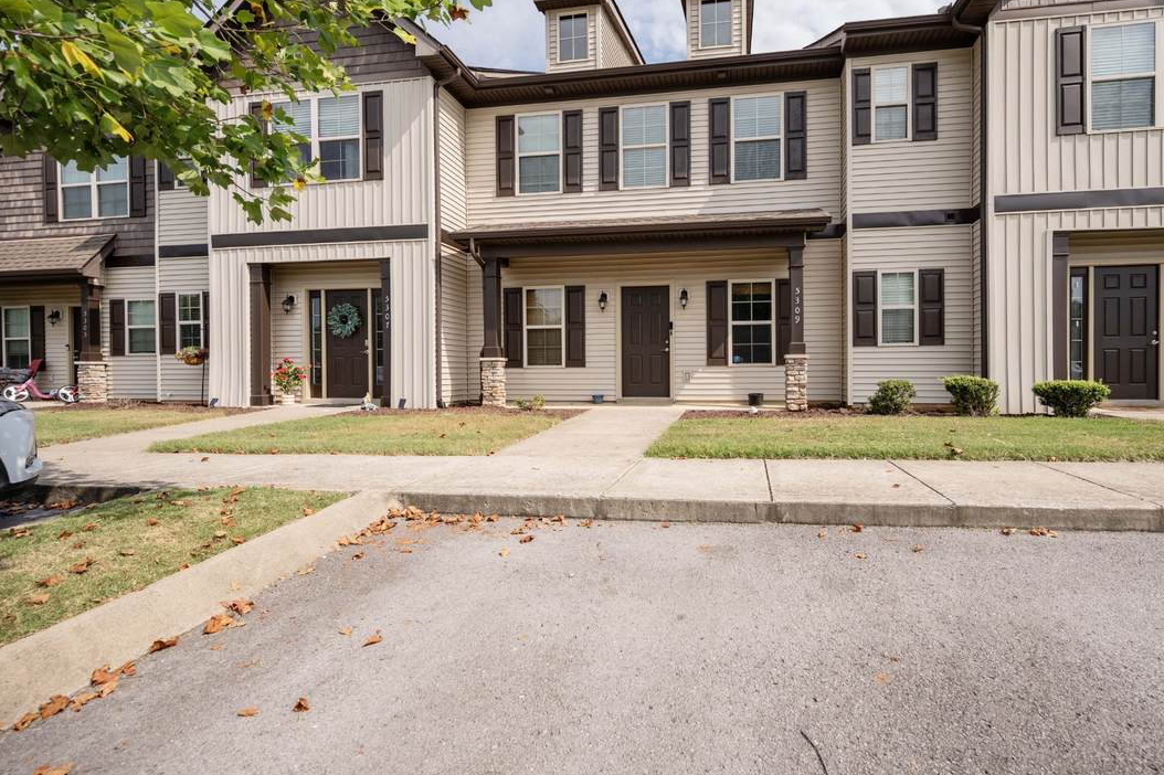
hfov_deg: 92.9
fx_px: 549
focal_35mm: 17
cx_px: 652
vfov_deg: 70.4
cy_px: 379
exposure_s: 1/1000
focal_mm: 14
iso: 125
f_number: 4
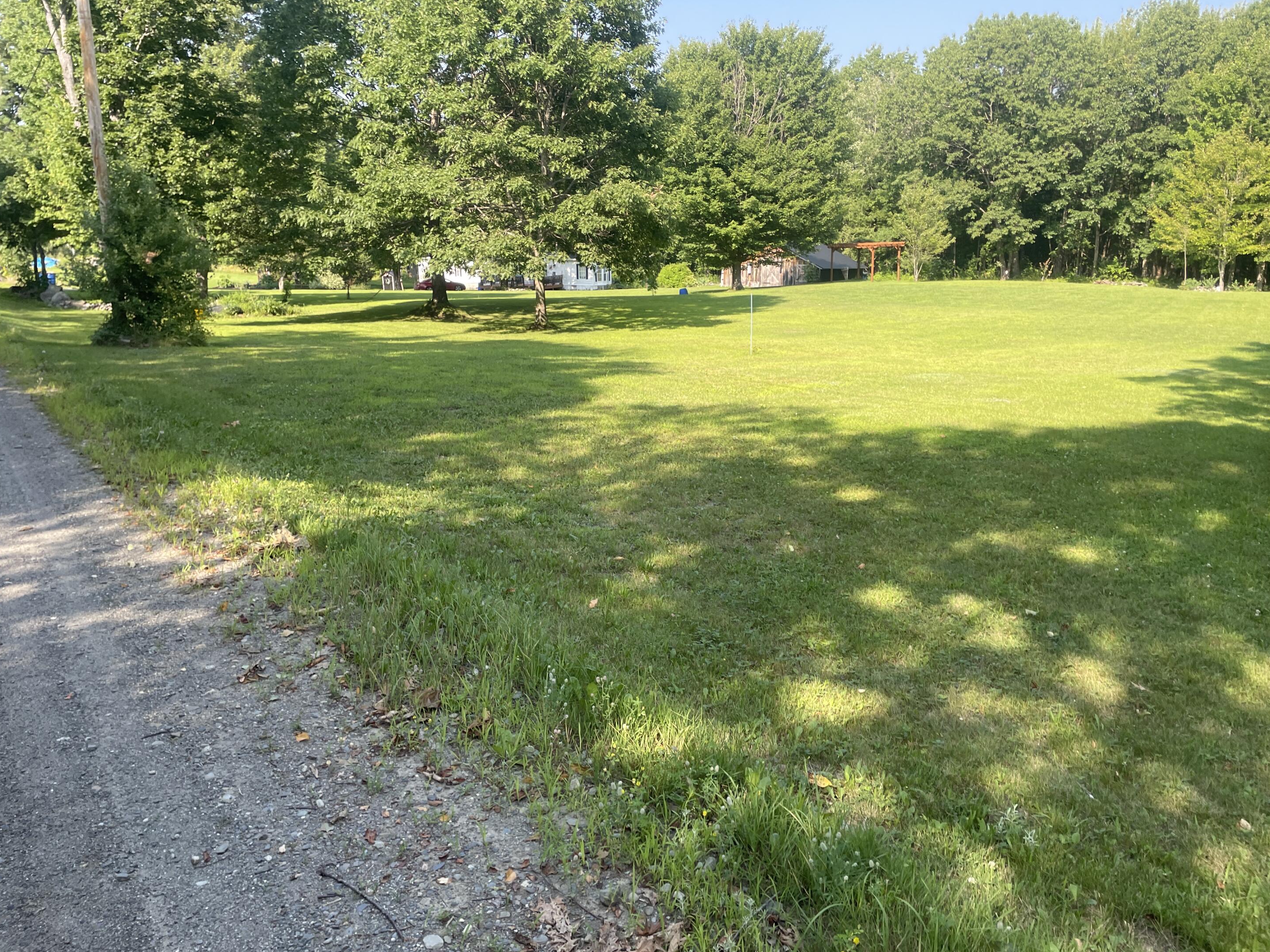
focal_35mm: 27
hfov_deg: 65.3
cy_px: 478
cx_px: 654
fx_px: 991
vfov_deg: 51.4
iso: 32
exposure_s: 1/558
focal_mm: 4.2
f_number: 1.6
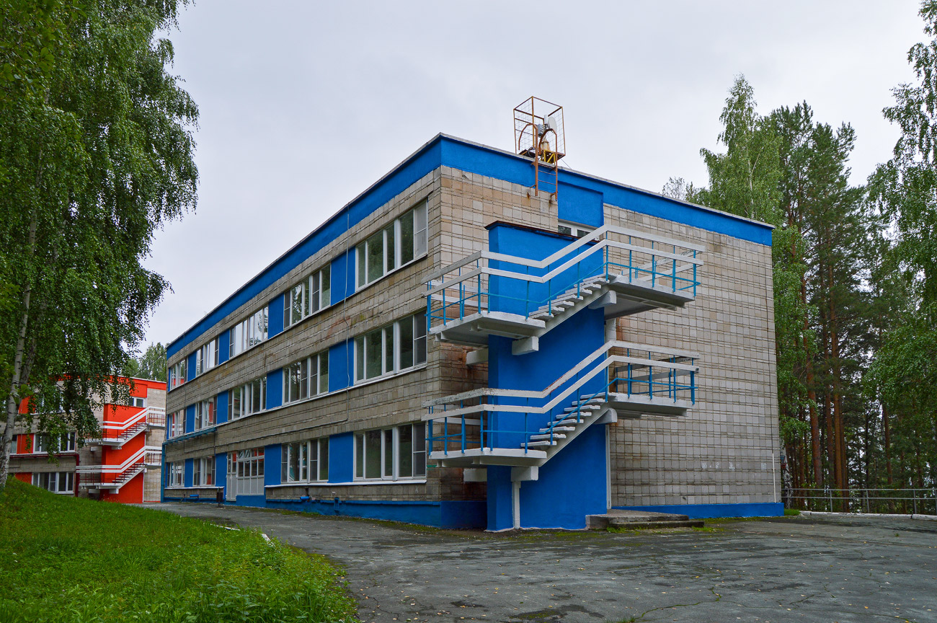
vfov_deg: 47.8
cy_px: 312
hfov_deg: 67.4
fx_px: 702
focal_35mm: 27
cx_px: 468
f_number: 7.1
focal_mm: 18
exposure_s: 1/160
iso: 140
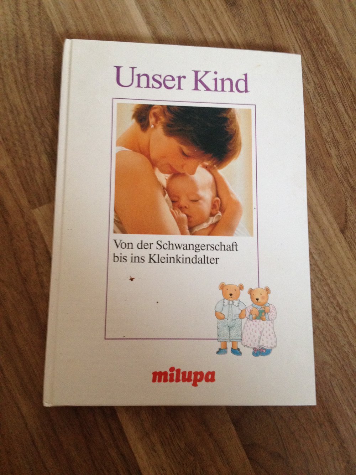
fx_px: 480
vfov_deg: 52.6
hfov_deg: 40.7
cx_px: 178
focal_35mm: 35
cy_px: 238
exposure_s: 1/20
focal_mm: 4.28
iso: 250
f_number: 2.4
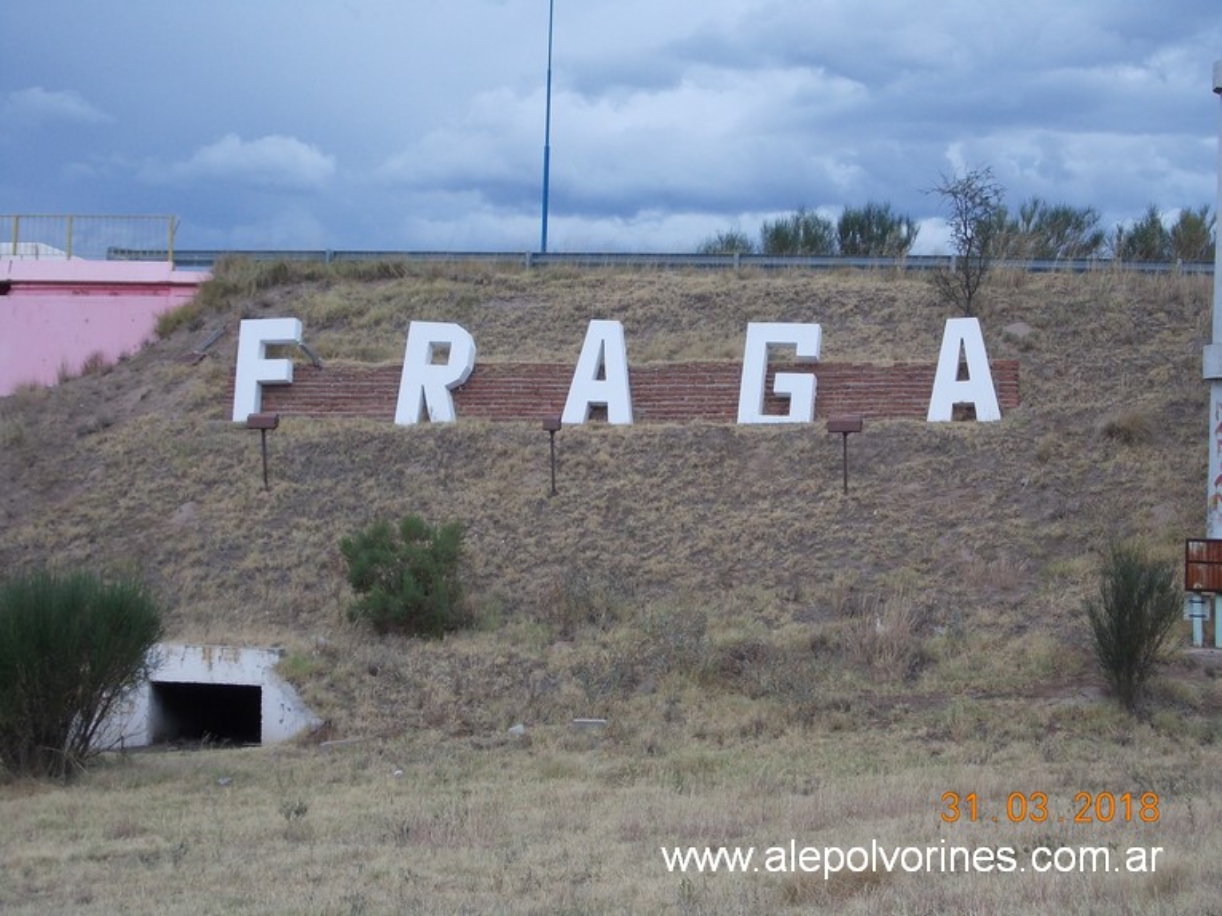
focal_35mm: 71
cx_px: 611
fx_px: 2506
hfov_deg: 27.4
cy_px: 458
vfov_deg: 20.7
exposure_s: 1/400
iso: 80
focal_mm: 10
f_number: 4.3
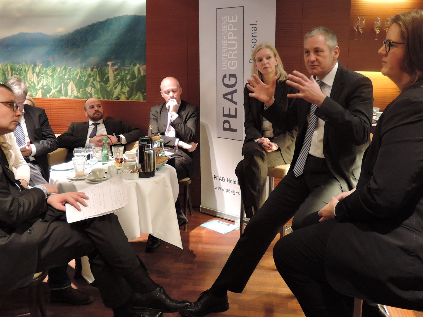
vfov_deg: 38.4
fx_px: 452
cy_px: 119
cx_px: 235
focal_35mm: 37
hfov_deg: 50.1
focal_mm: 6
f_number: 2
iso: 1100
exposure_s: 1/60
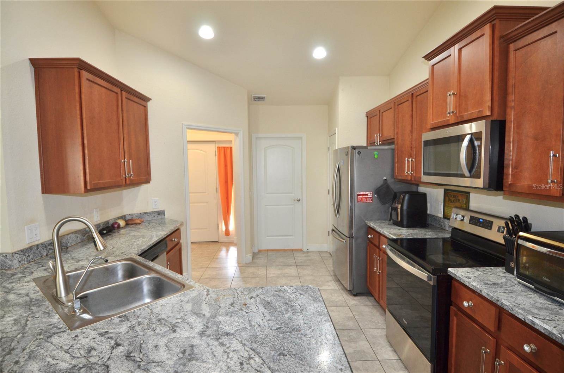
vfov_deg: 67.1
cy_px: 186
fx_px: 281
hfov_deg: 90.1
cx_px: 282
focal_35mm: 18
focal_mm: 12
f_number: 4
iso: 560
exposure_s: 1/60
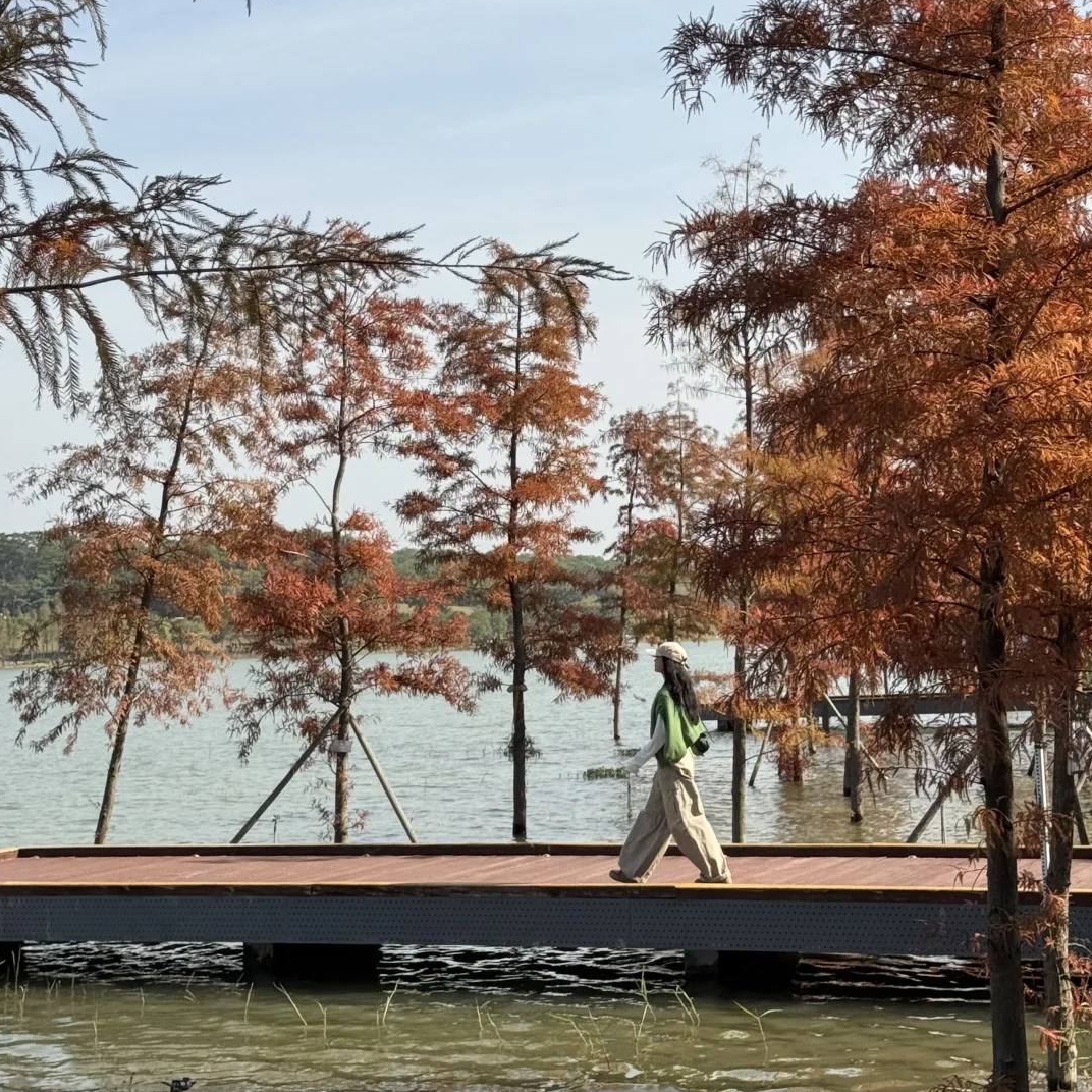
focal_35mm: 57
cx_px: 547
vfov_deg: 29.9
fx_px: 2034
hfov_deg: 30.0
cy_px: 411
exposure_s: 1/5376
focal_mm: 6.76
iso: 64
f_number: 1.78
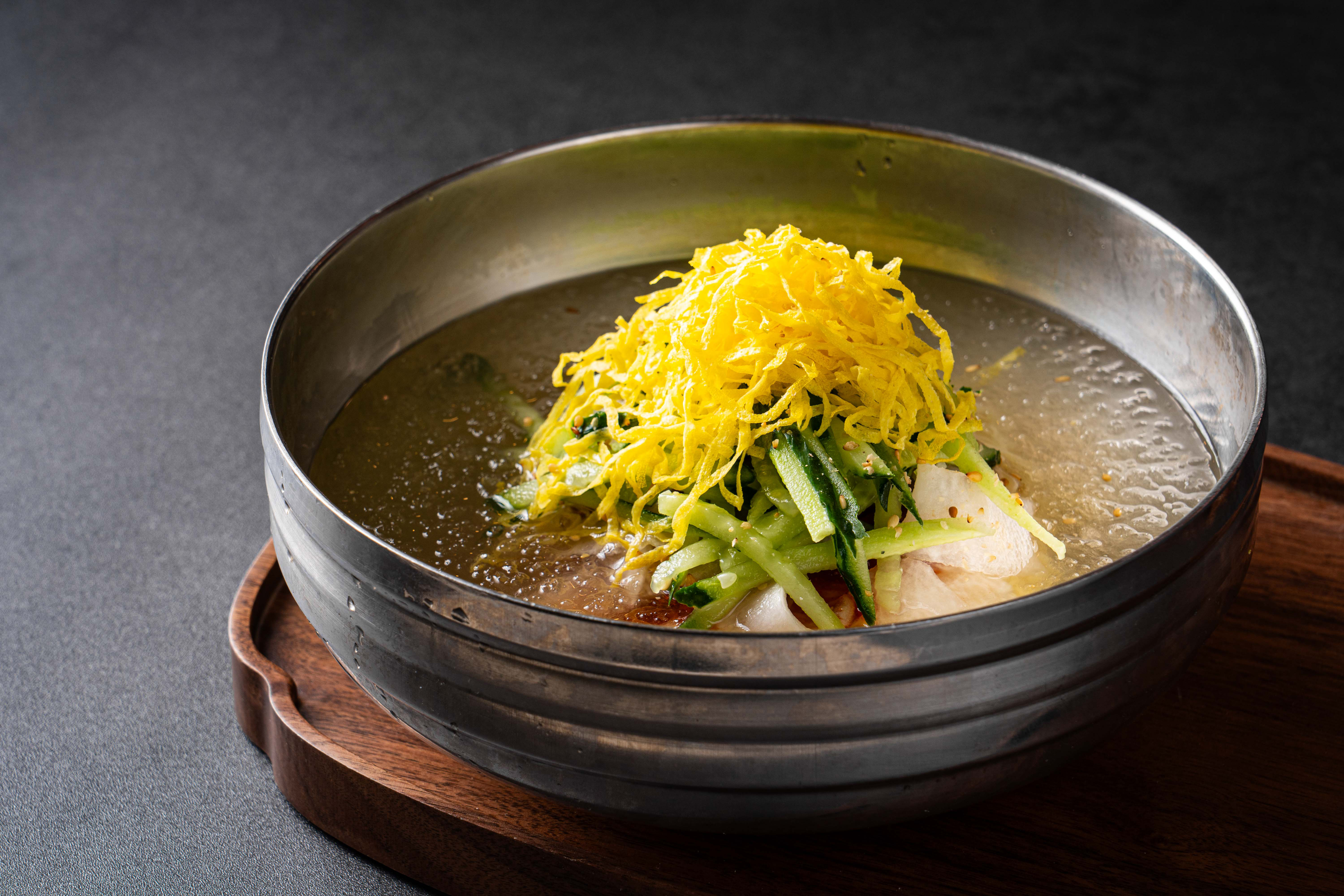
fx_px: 3920
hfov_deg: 19.5
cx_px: 672
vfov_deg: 13.0
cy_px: 448
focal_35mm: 105
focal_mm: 105
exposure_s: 1/125
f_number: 11
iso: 250
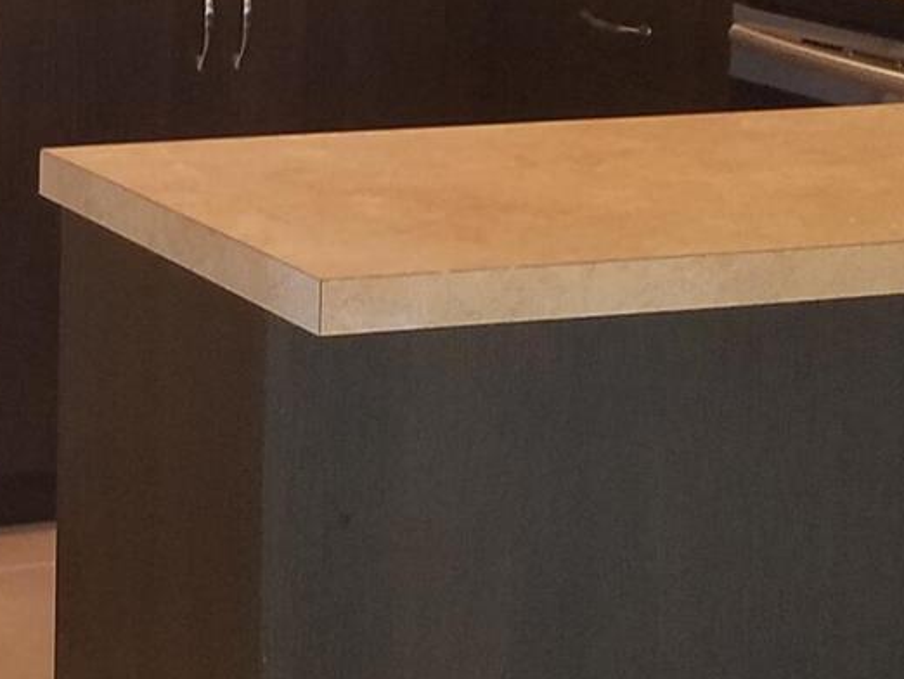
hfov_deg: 18.3
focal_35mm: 102
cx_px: -165
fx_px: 2665
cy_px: -64
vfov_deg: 14.2
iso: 160
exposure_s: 1/30
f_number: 1.7
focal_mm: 4.2
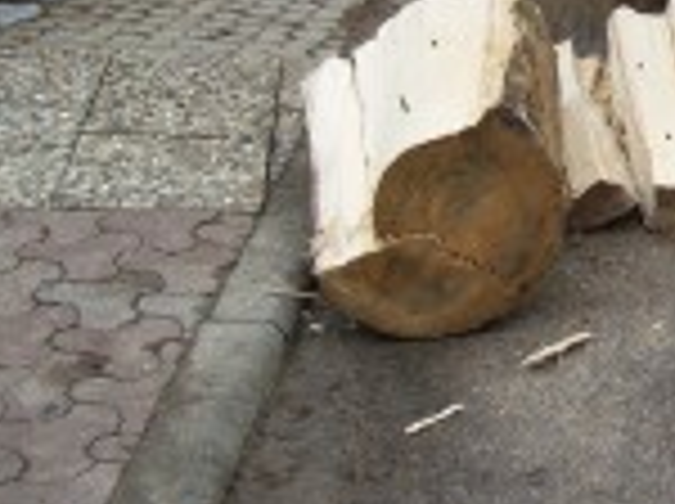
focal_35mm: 96
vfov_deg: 15.1
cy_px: 11
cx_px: 864
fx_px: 1869
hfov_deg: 19.0
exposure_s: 1/382
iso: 80
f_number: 2.7
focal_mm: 6
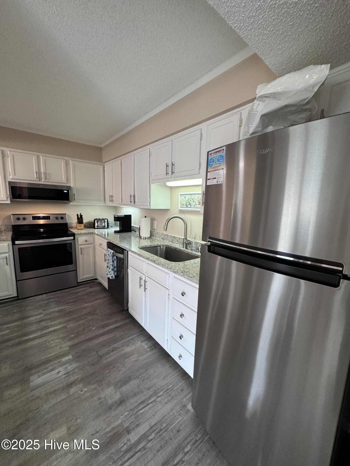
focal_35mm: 14
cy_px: 233
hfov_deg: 85.7
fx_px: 189
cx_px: 175
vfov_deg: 102.1
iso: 200
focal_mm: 2.22
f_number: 2.2
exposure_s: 1/60
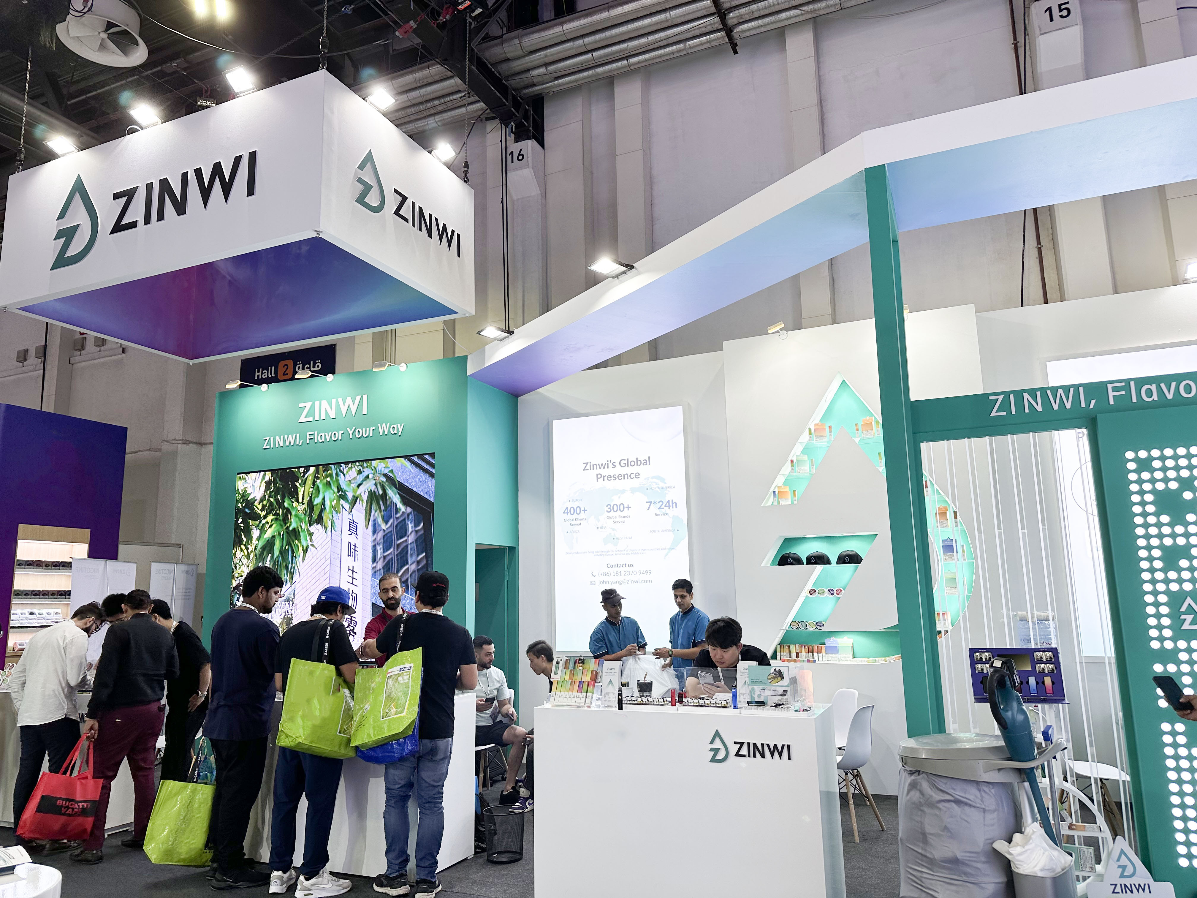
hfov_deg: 71.6
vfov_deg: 56.8
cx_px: 598
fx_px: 830
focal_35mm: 24
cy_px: 449
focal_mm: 6.86
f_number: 1.78
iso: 80
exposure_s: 1/159
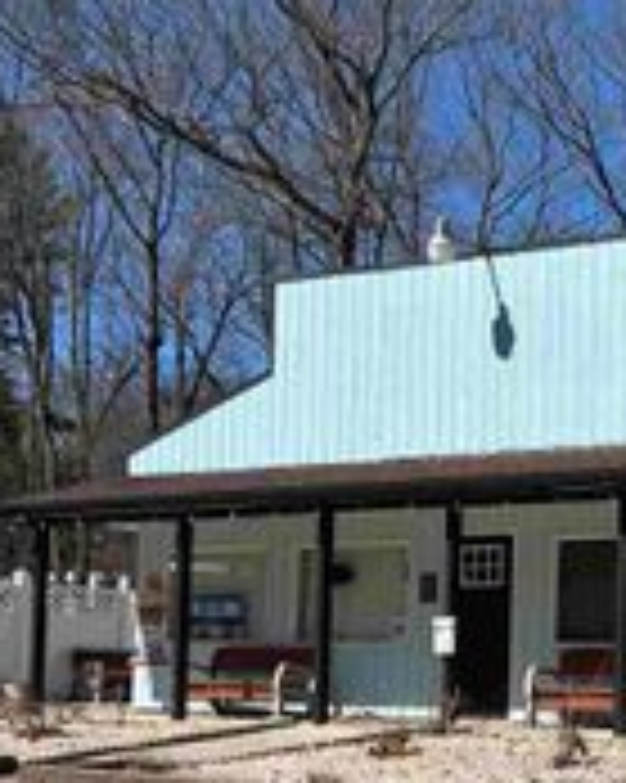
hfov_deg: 19.3
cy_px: 551
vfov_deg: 25.9
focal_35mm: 73
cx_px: 815
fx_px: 1692
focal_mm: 5.7
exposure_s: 1/5587
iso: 50
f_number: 1.5
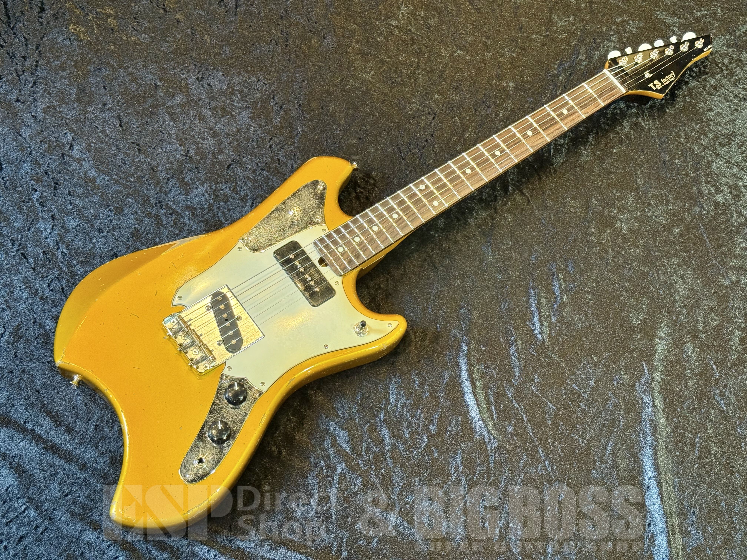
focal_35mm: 48
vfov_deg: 30.3
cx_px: 374
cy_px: 280
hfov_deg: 39.7
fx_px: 1036
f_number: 1.78
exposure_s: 1/60
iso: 200
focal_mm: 6.76
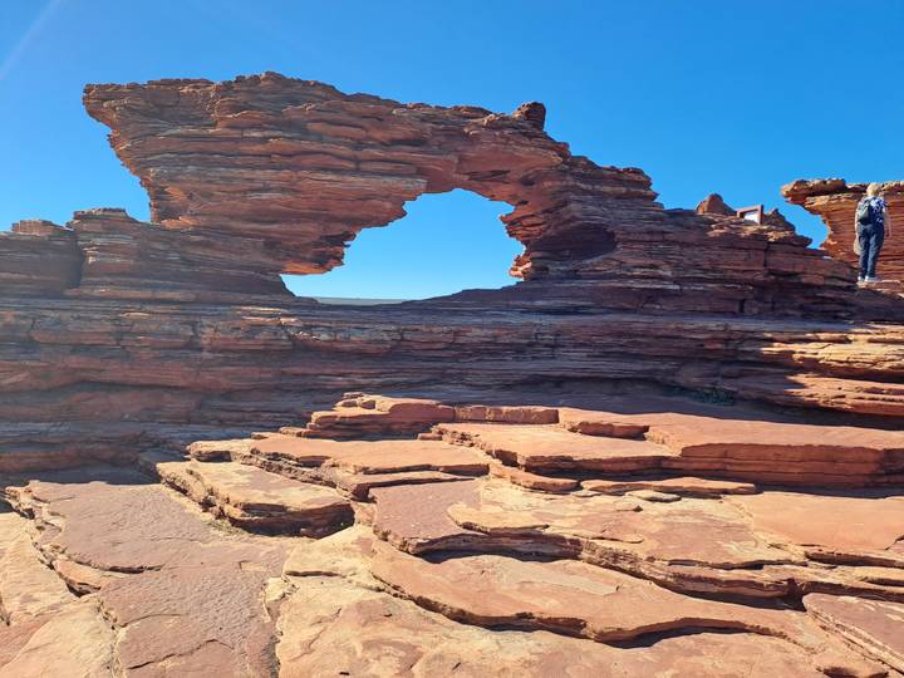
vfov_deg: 54.9
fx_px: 653
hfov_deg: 69.4
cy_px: 339
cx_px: 452
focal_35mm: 25
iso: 32
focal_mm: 4.65
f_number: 1.8
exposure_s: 1/1242
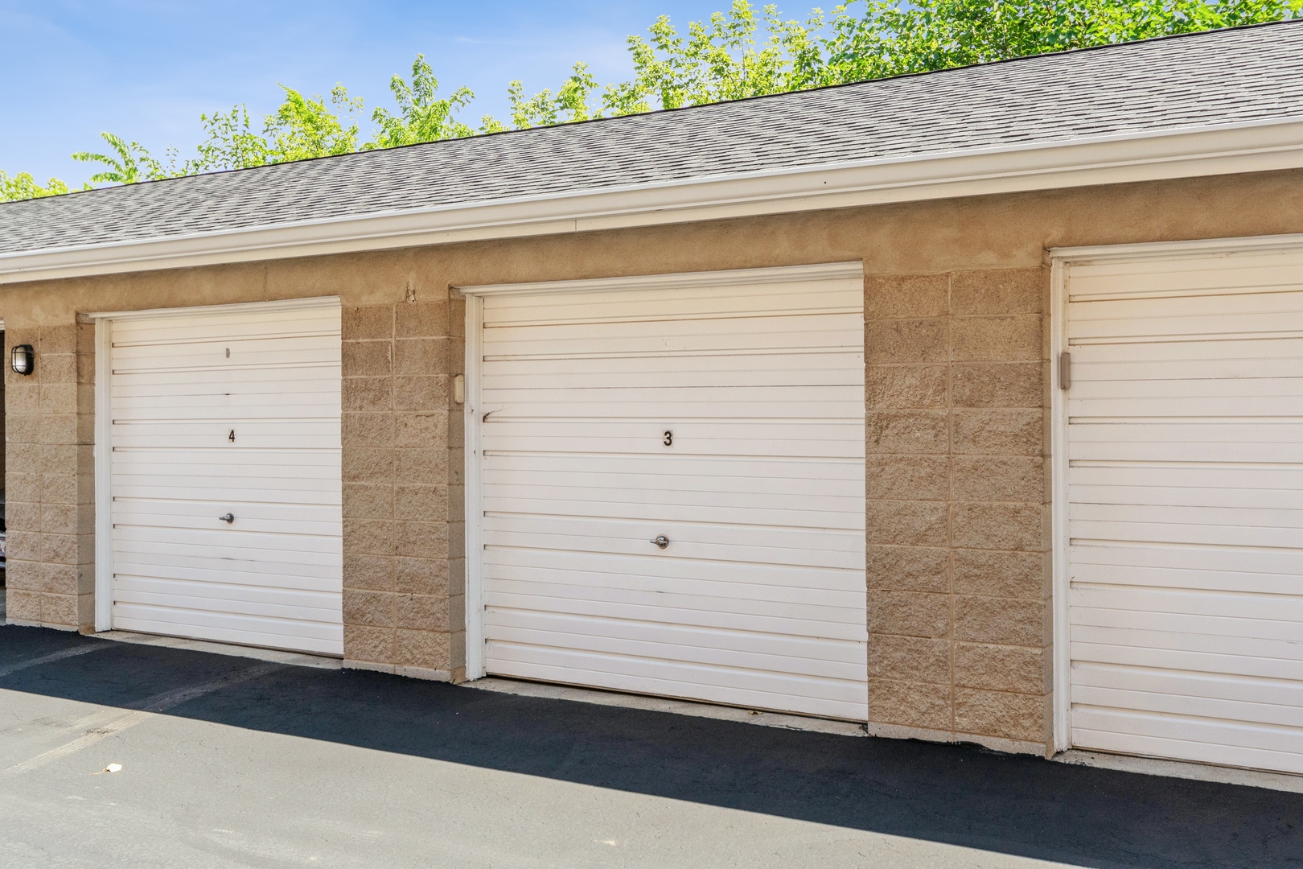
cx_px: 652
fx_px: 1303
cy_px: 434
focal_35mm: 36
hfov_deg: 53.1
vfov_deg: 36.9
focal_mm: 24
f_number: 8
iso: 400
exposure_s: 1/400
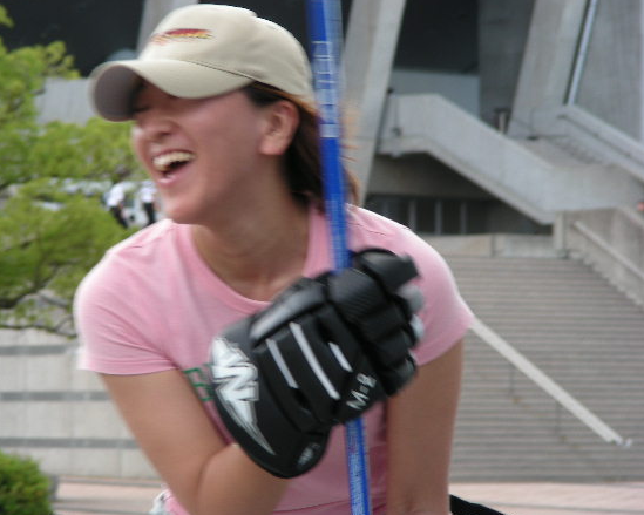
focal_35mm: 223
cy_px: 258
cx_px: 292
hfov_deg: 8.7
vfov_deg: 6.9
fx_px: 4250
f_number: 3.5
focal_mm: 32.7
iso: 50
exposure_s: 1/74.4
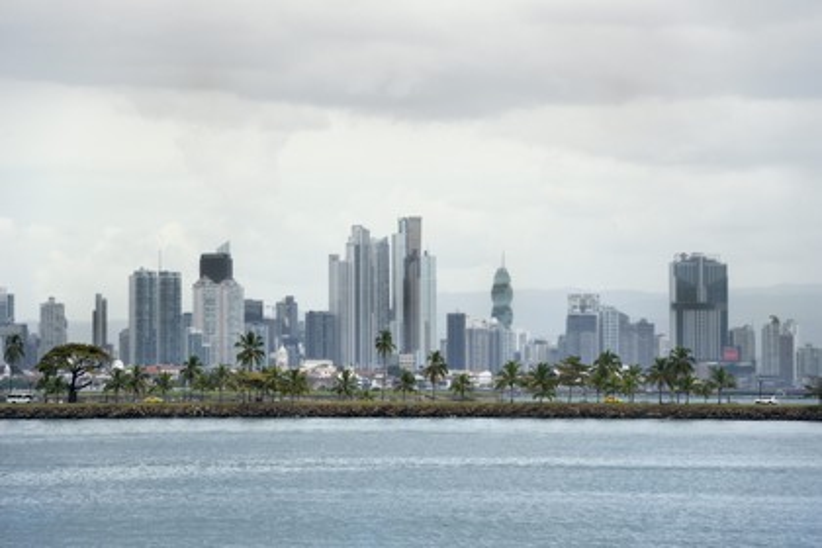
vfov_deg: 6.9
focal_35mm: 200
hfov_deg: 10.3
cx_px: 411
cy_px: 274
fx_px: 4566
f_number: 9
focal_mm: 200
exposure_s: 1/500
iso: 400
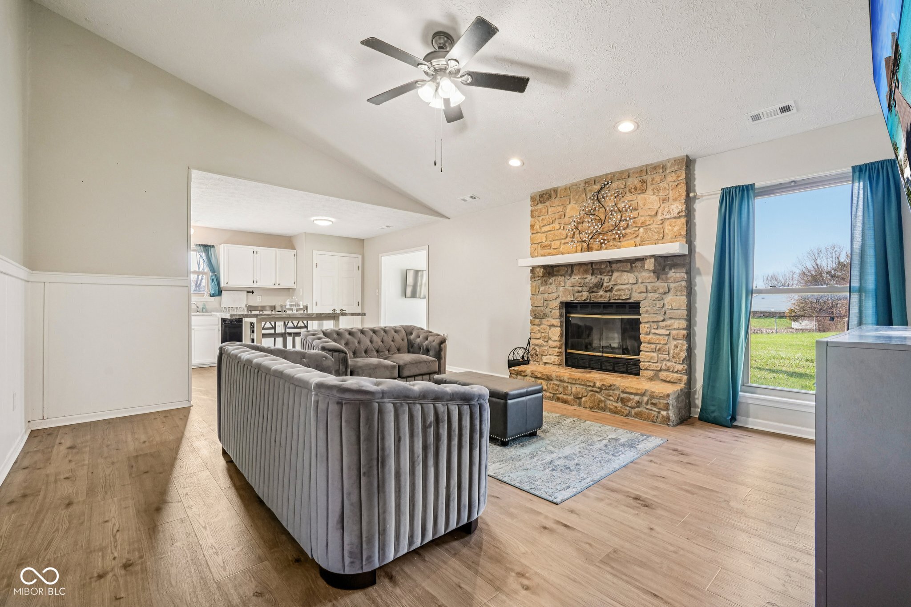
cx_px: 456
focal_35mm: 16
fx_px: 405
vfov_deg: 73.7
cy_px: 304
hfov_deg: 96.7
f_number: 8
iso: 1000
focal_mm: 16
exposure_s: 1/30
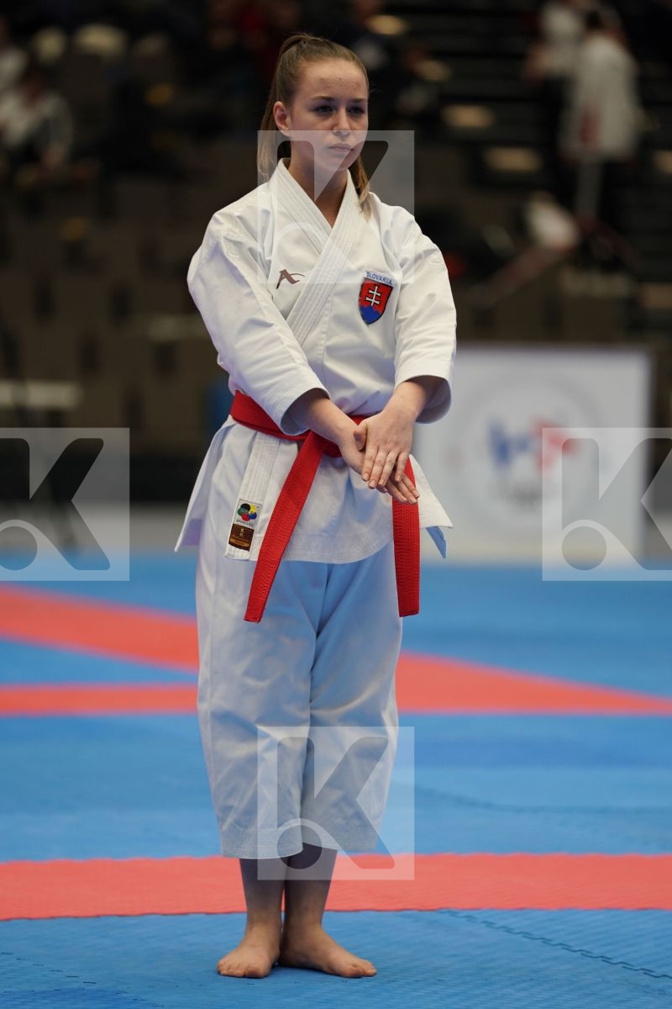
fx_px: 5600
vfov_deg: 10.3
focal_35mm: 200
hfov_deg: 6.9
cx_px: 336
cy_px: 504
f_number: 2.8
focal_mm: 200
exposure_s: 1/500
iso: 1000
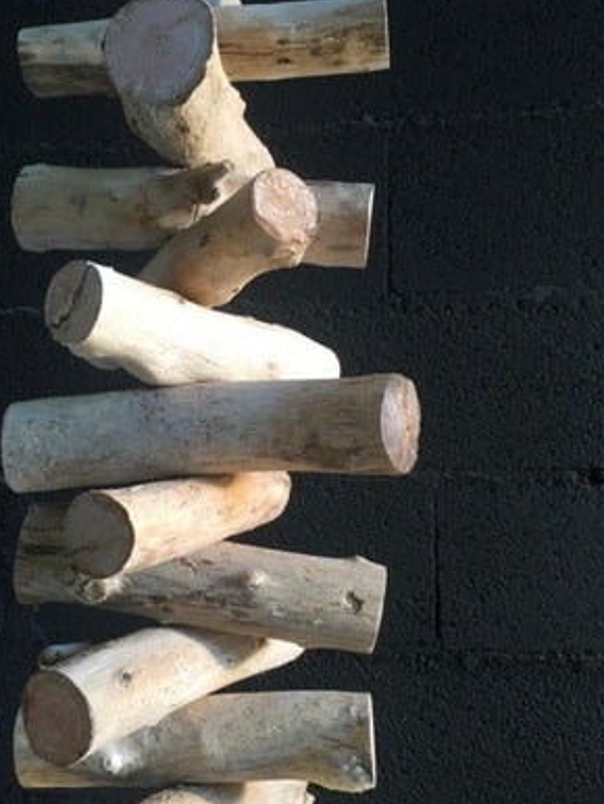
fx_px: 930
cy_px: 426
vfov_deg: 46.7
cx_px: 240
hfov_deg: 35.9
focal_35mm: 40
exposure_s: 1/40
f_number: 2.2
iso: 32
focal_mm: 4.15
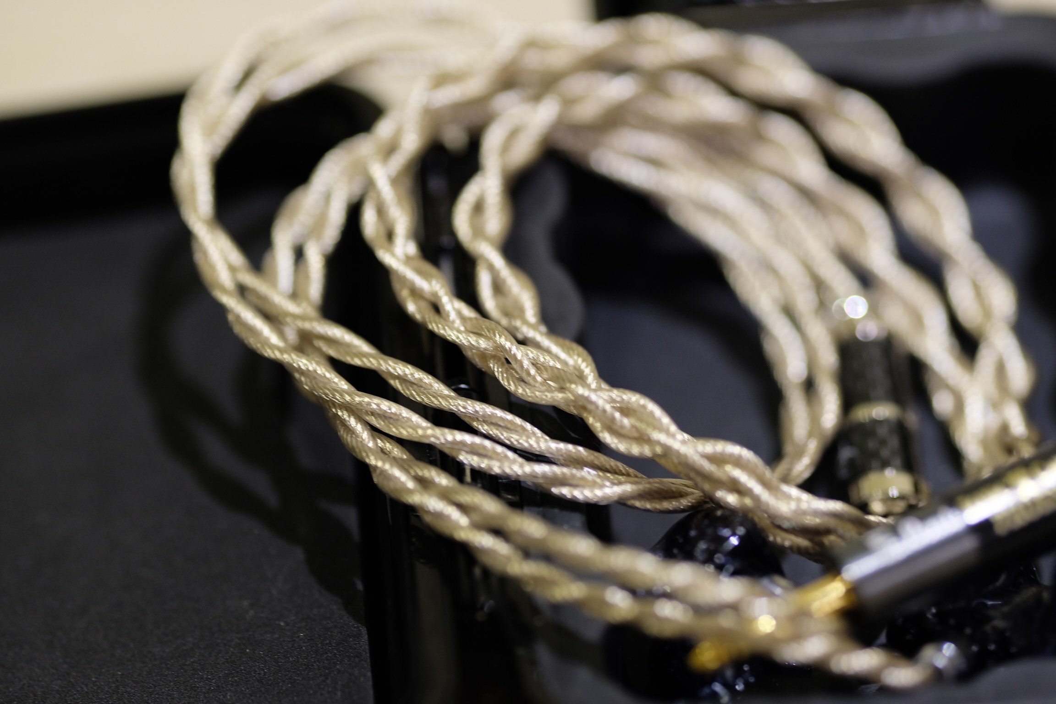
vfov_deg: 10.2
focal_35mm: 135
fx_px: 3960
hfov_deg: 15.2
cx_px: 528
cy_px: 352
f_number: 2
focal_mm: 90
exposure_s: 1/40
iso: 800
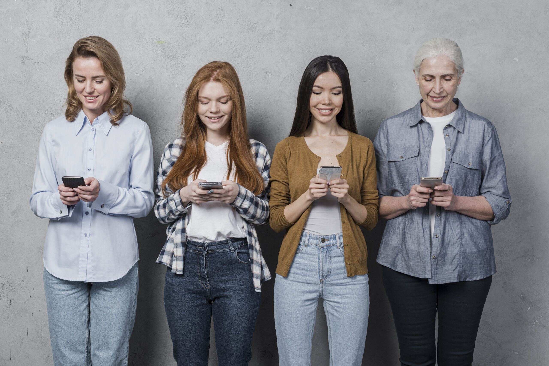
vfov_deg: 27.0
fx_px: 763
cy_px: 183
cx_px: 274
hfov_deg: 39.6
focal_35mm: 50
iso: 250
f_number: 5
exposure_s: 1/160
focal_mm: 50
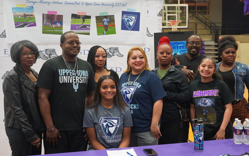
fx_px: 299
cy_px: 82
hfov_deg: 45.3
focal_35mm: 44
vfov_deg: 29.2
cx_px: 125
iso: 4000
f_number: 4
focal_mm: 43
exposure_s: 1/160
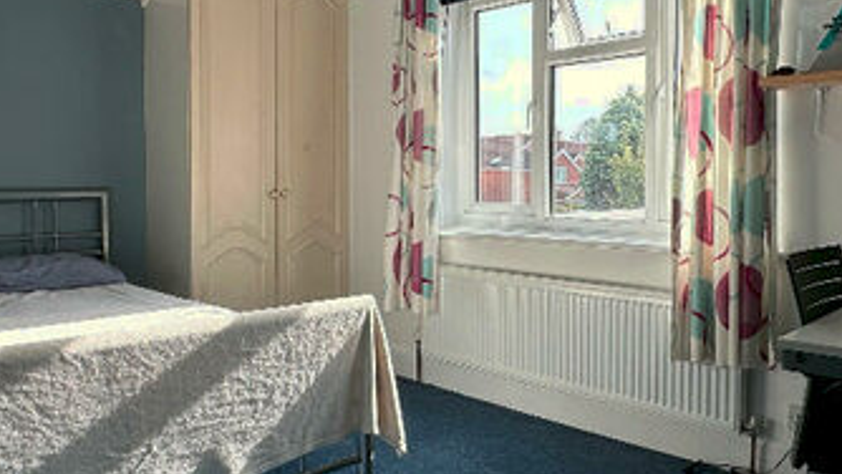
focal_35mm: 32
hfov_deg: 60.8
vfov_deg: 36.6
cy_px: 208
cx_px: 479
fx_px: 715
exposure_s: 1/280
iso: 40
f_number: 2.2
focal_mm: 2.22
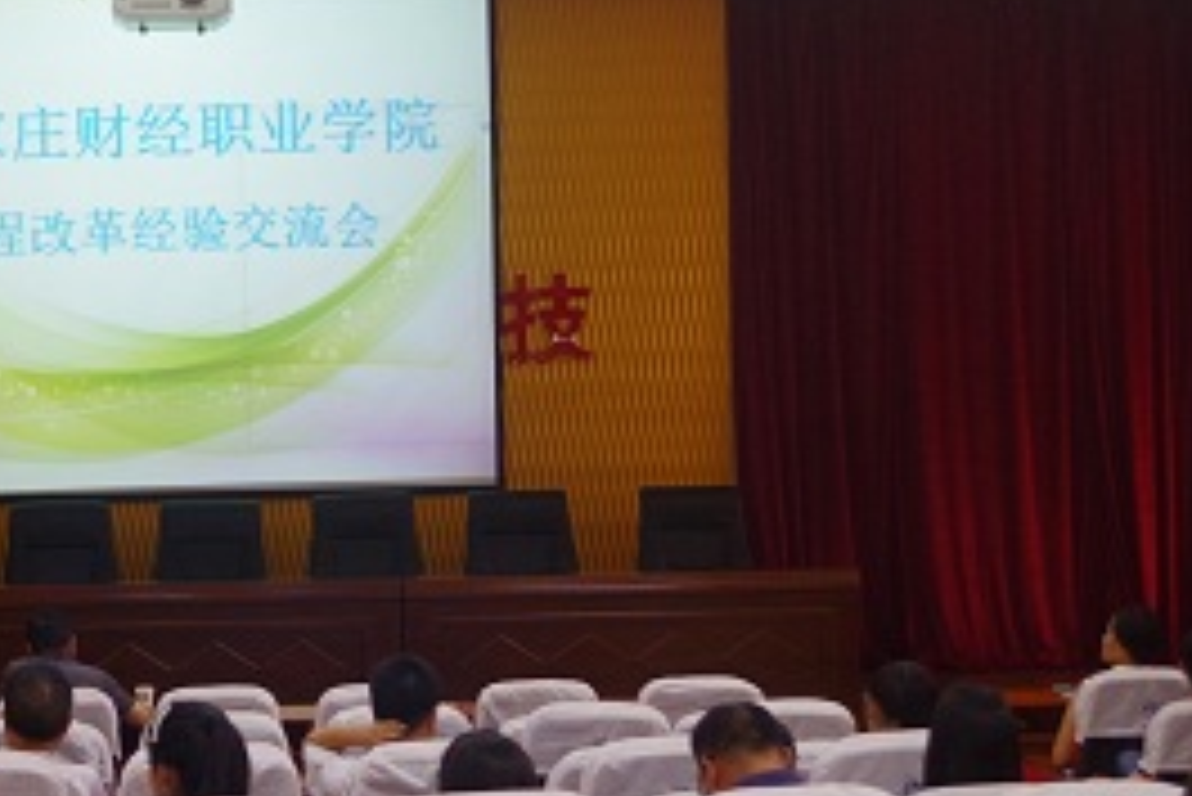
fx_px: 3180
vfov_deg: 14.3
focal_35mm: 96
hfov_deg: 21.0
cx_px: 256
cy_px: 452
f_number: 4
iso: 800
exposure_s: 1/20
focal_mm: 30.63
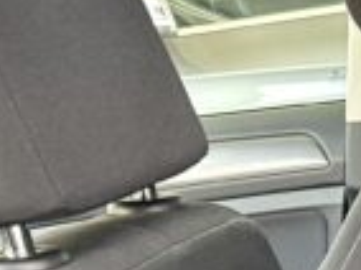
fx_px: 1405
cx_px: 910
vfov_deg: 10.0
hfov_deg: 11.6
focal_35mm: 135
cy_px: 572
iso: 250
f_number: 1.78
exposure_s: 1/70
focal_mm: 6.86
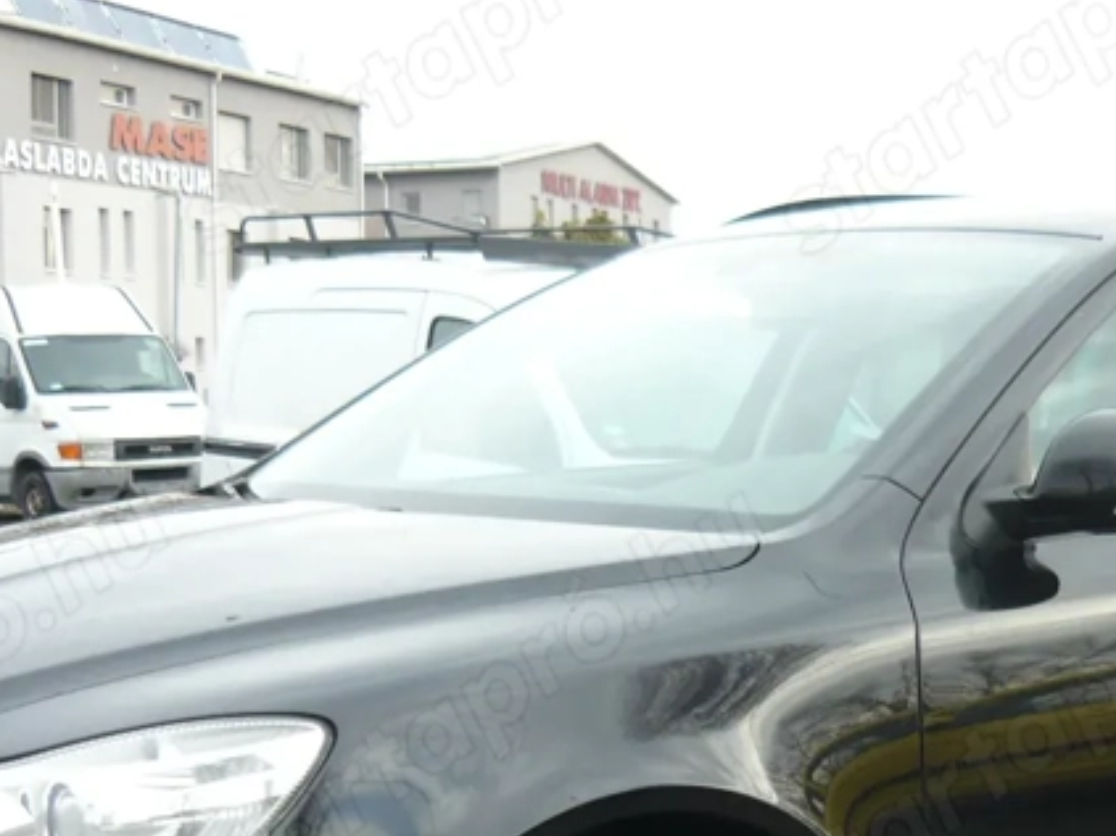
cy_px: 749
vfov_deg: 18.6
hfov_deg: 24.8
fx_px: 2514
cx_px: 786
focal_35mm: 78
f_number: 2.8
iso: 100
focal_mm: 5.5
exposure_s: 1/160
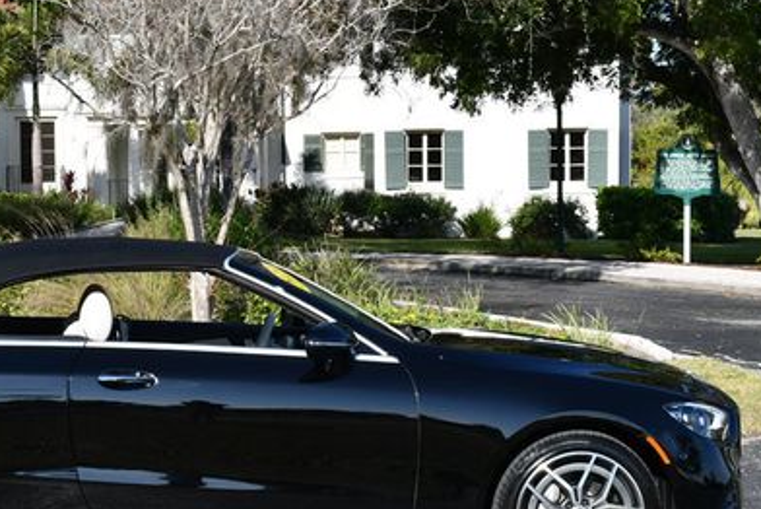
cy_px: 247
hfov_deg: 20.6
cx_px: 194
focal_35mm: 98
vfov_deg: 14.0
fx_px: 2073
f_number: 8
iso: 100
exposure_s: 1/250
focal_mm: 30
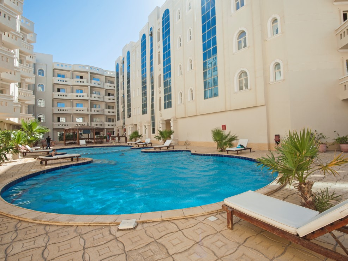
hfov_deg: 87.3
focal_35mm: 18
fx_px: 181
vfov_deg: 71.6
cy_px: 129
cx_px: 198
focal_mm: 16
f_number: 11
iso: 200
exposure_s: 1/200
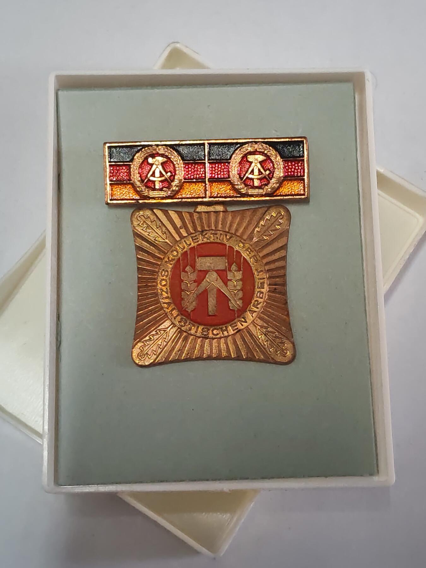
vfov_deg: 28.6
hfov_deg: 21.6
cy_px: 284
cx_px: 213
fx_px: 1116
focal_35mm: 68
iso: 800
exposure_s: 1/50
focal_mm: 5.52
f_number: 1.95
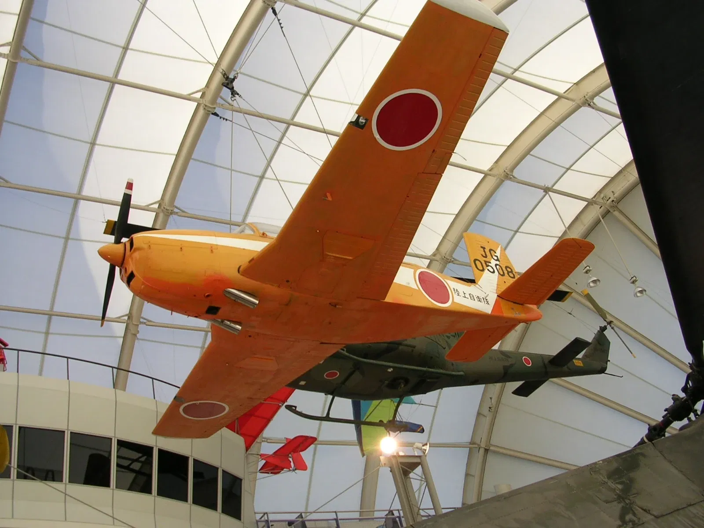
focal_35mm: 38
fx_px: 773
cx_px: 352
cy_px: 264
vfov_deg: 37.7
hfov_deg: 49.0
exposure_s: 1/87.2
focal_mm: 5.8
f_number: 2.8
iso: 50
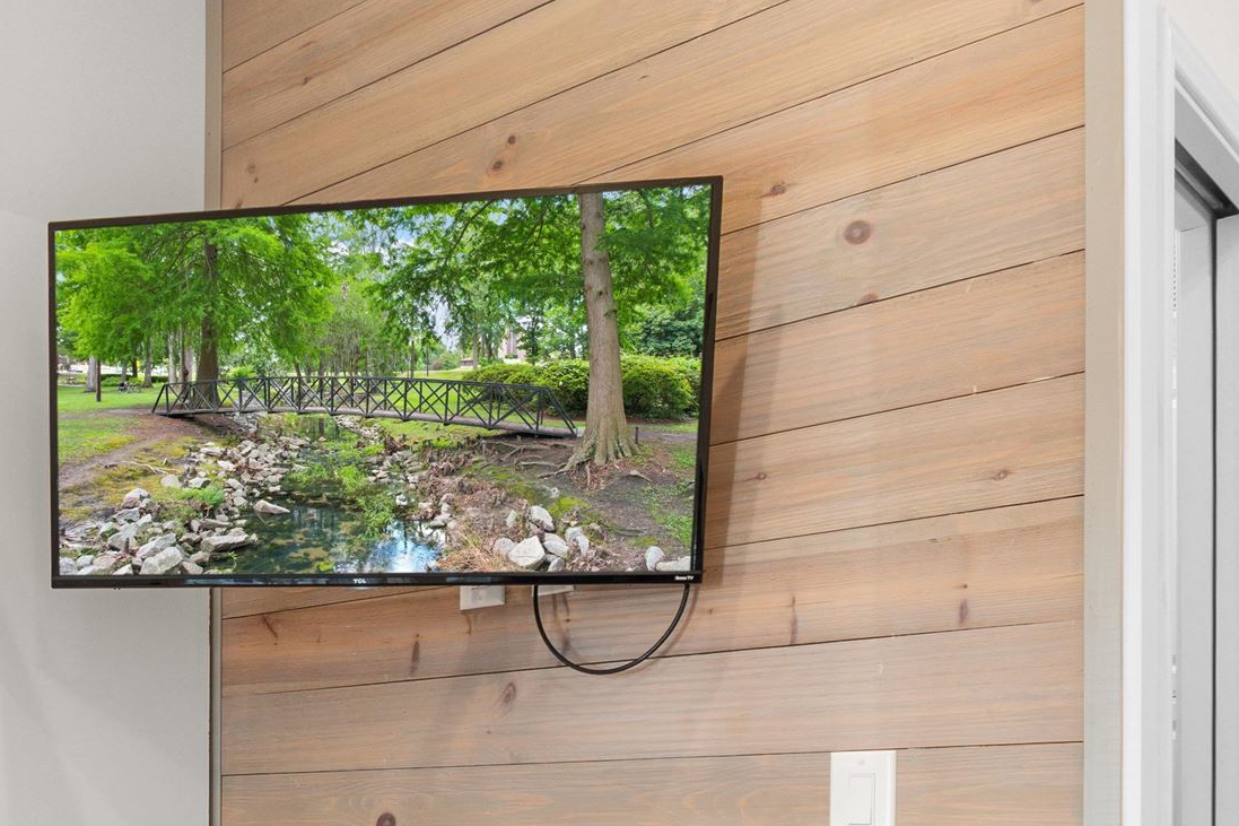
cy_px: 789
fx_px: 1445
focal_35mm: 42
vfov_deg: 30.1
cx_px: 103
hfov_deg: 42.2
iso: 100
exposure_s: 1/1.25
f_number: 4.5
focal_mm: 10
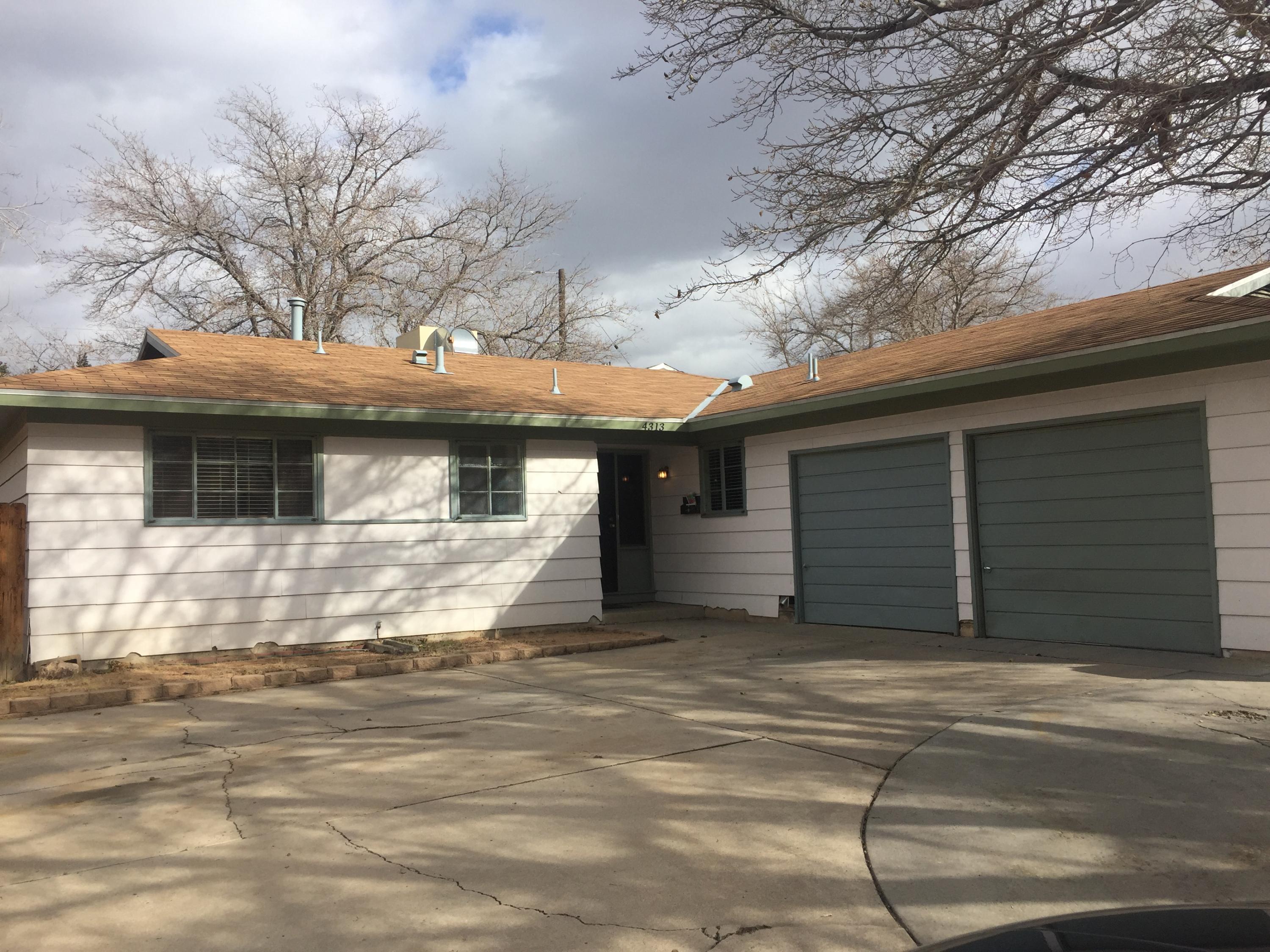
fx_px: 1064
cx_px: 635
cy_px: 476
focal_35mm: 29
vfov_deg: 48.2
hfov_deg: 61.7
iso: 32
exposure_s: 1/1647
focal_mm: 4.15
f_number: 2.2
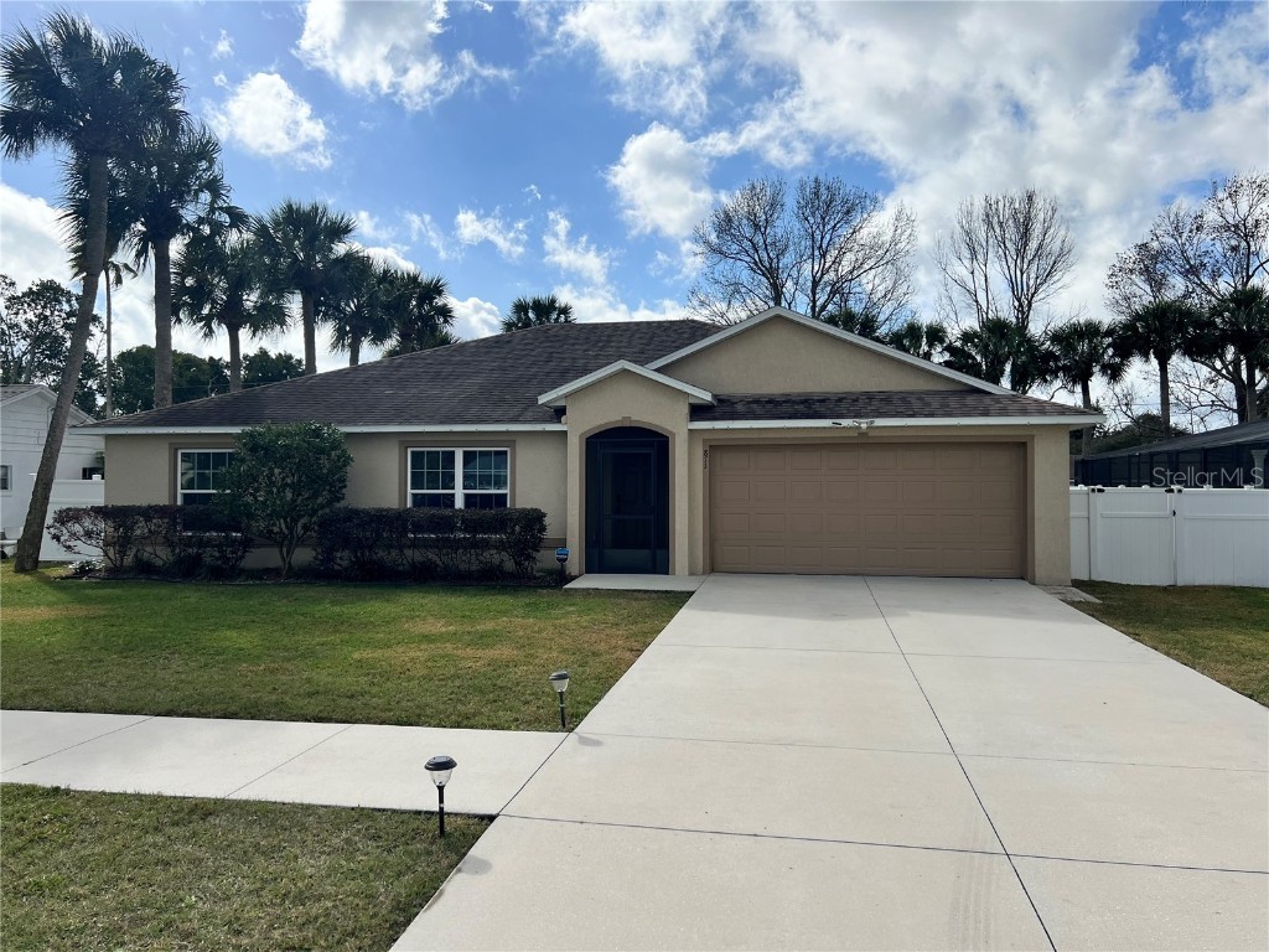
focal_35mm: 26
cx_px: 634
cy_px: 476
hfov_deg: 67.3
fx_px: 953
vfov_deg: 53.1
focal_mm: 5.7
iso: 50
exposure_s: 1/8000
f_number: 1.5
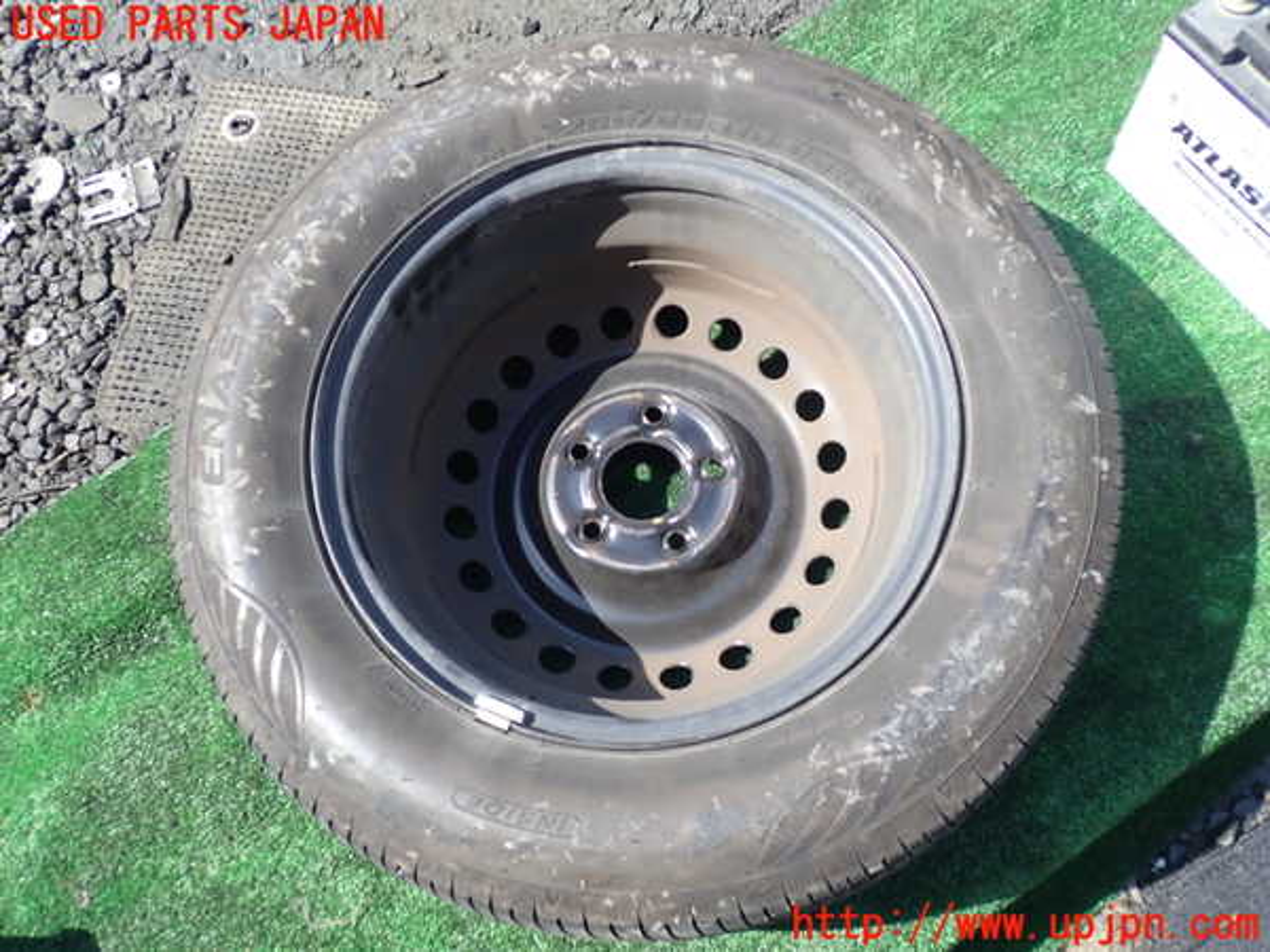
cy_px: 476
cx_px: 635
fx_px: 1101
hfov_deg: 60.0
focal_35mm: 30
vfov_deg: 46.8
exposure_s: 1/320
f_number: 3.2
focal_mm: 5.4
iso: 100
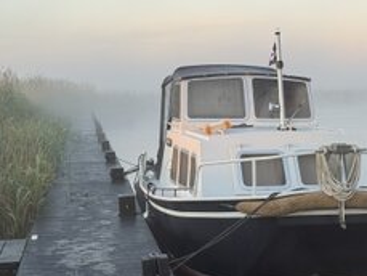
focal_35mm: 81
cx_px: 272
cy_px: 181
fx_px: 859
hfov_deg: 23.9
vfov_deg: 18.2
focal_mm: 6.76
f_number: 1.78
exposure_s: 1/224
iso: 125
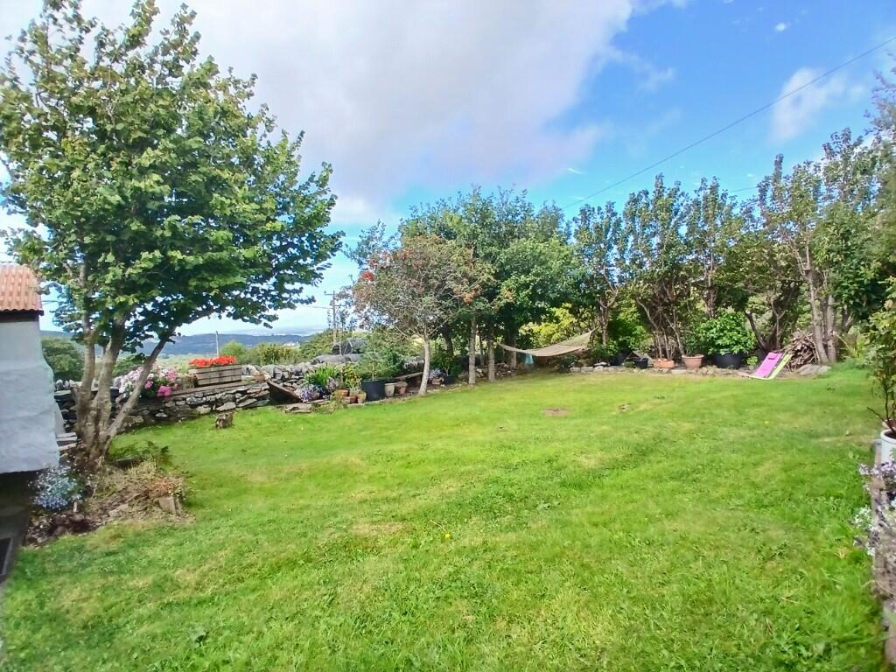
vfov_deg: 74.7
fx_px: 440
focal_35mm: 17
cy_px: 336
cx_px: 448
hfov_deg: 91.0
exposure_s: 1/441
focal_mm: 1.4
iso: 50
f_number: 2.2
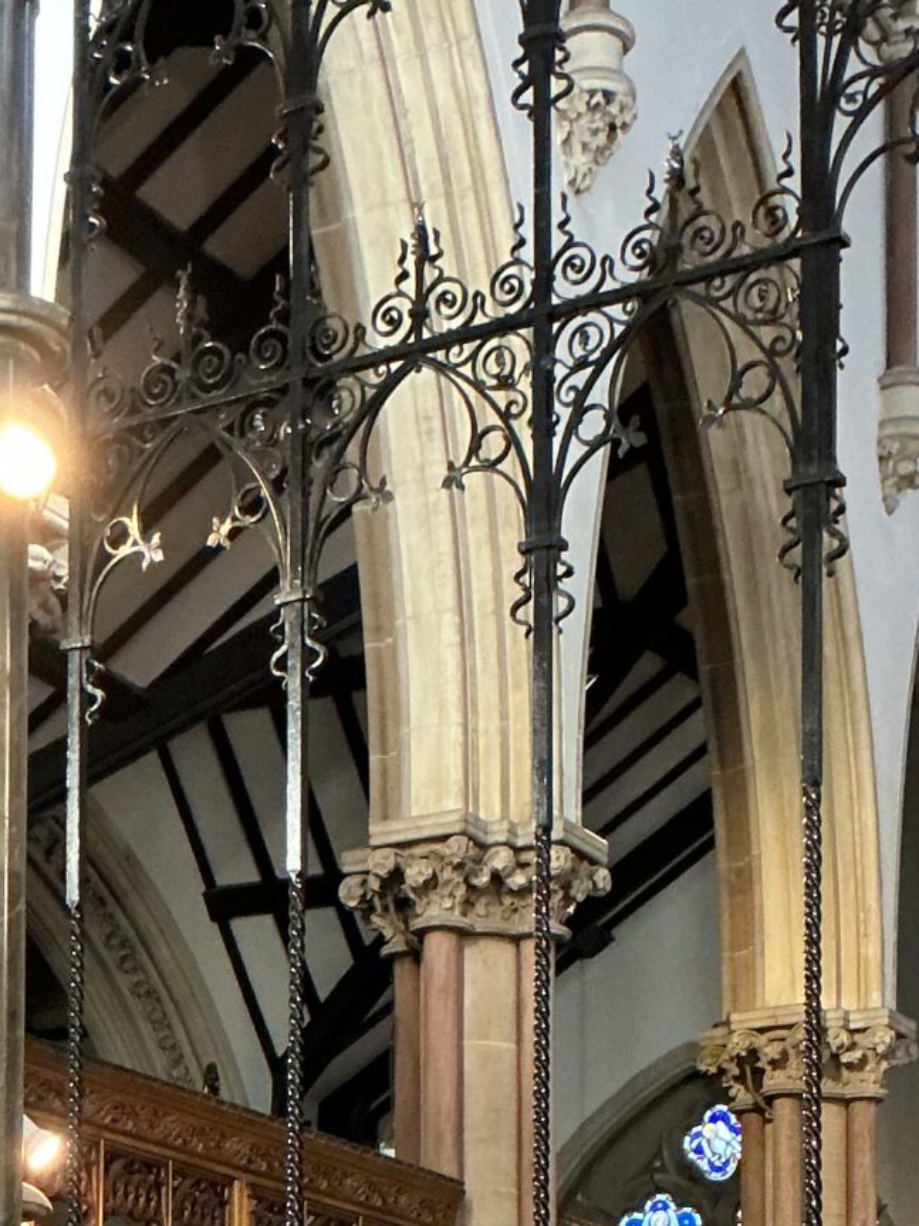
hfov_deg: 17.1
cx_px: 270
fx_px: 3045
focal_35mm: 86
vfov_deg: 21.1
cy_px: 1489
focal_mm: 3
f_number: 1.8
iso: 320
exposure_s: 1/40
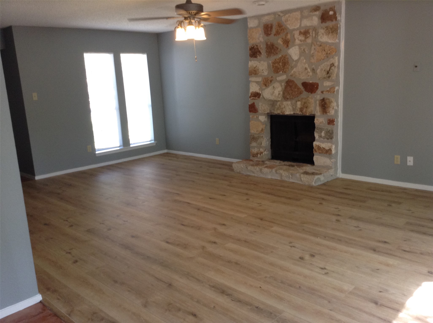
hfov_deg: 55.4
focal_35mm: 33
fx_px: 412
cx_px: 216
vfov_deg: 42.8
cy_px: 162
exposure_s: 1/24
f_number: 2.4
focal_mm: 3.3
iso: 64
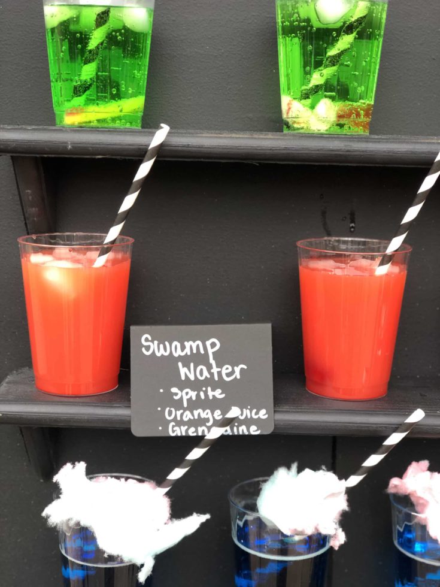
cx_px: 220
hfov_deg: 25.7
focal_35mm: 57
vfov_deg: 33.8
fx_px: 966
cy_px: 294
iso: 40
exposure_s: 1/30
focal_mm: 6.6
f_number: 2.8
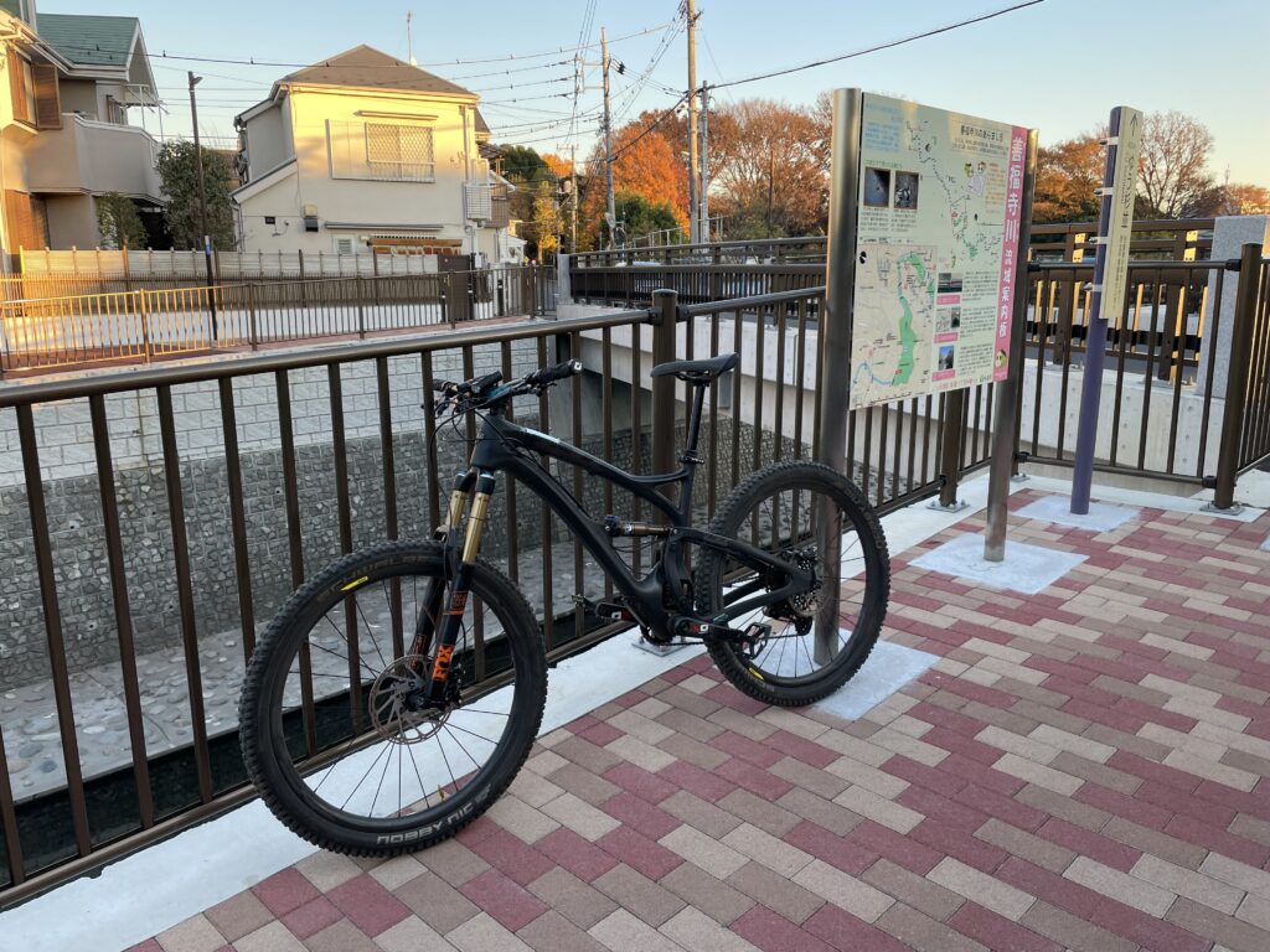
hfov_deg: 67.3
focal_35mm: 26
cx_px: 635
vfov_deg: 53.1
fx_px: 954
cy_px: 476
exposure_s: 1/170
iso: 32
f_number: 1.6
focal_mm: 4.2
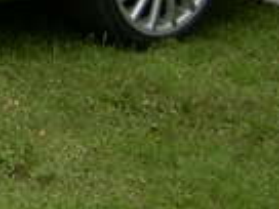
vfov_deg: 6.6
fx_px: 1797
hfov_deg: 8.1
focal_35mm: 223
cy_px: -92
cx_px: -412
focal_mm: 8
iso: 100
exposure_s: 1/375
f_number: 2.8
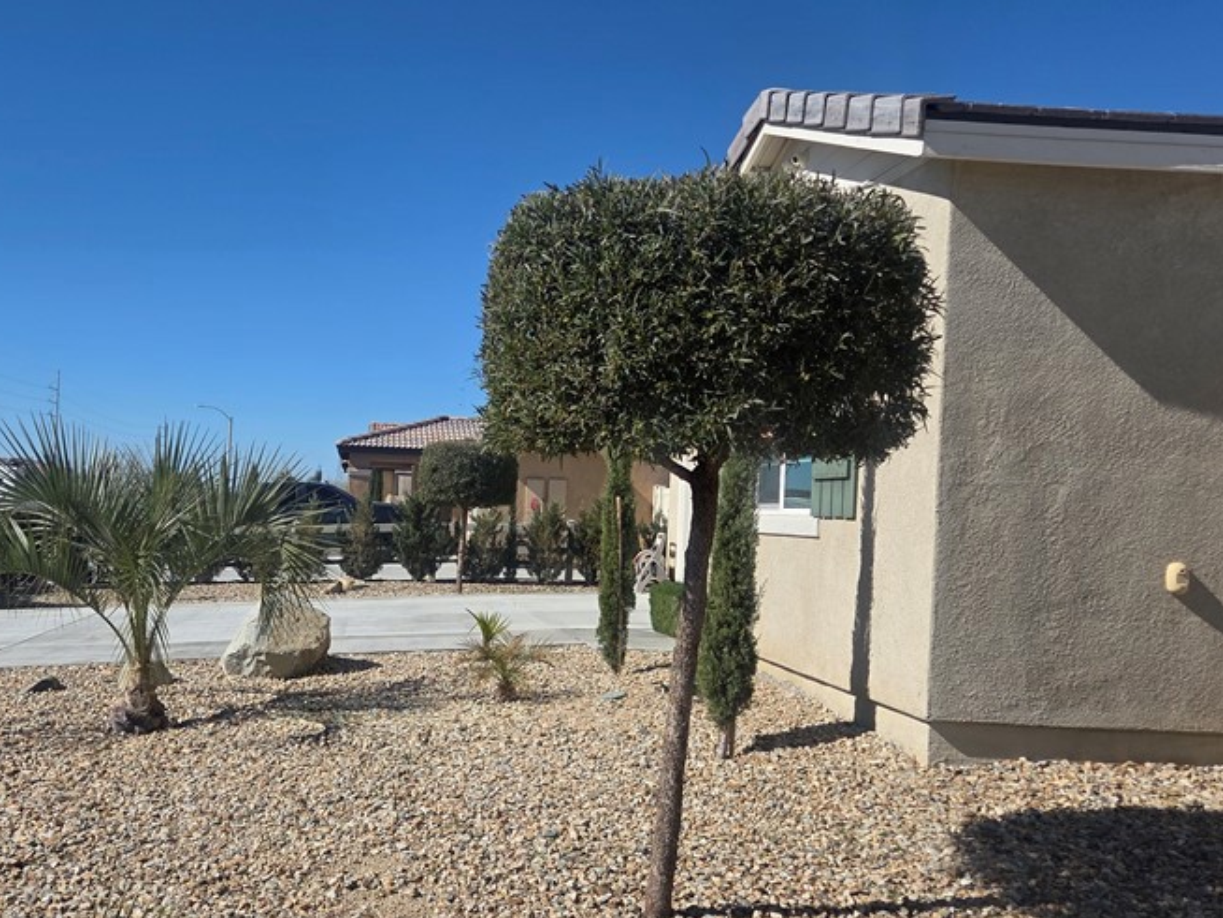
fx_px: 1272
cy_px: 509
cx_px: 423
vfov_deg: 39.6
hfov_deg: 50.5
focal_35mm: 36
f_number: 1.8
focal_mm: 5.4
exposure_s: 1/7891
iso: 80
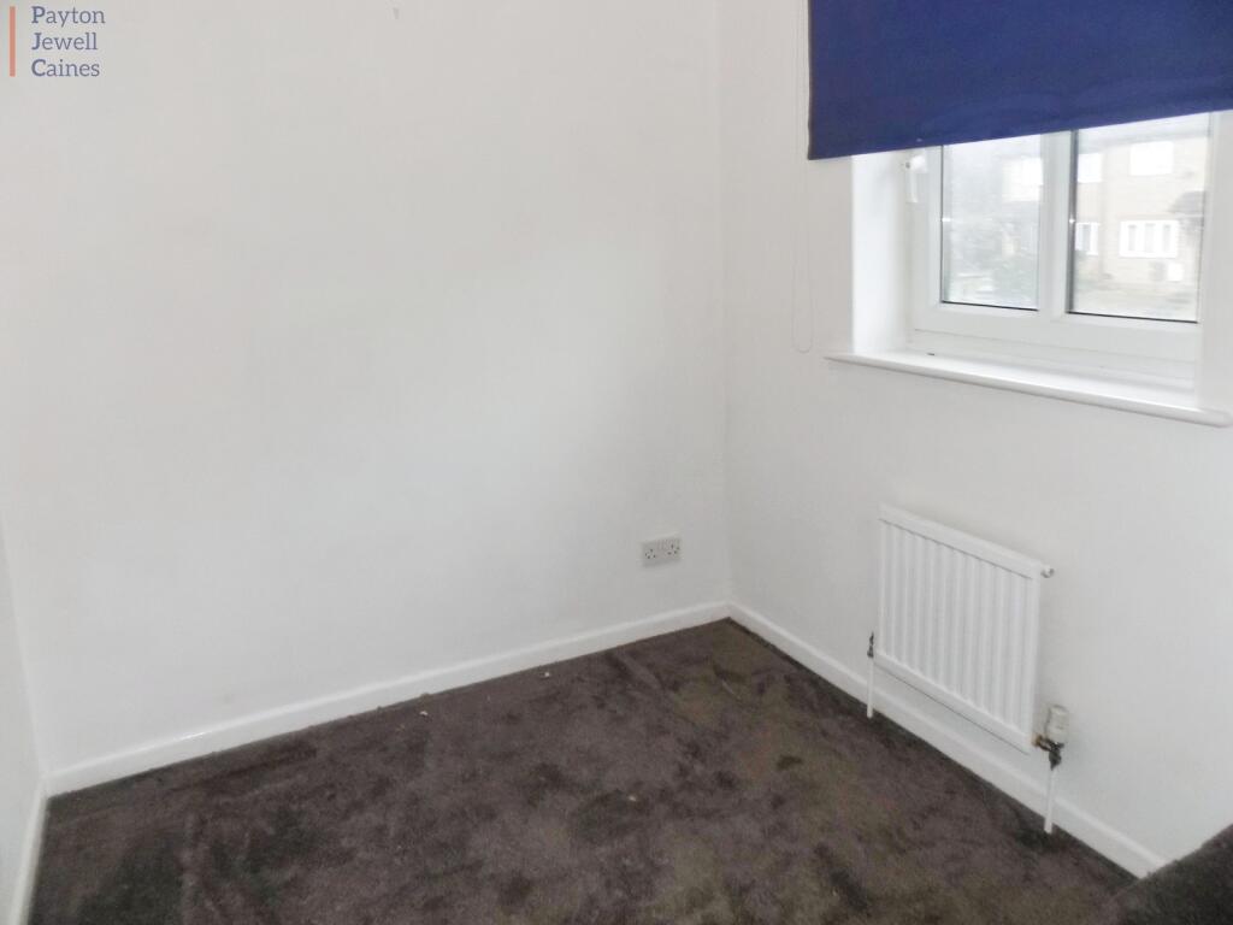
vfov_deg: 58.9
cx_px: 616
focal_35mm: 23
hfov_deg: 73.9
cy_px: 462
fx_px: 819
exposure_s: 1/30
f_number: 3.1
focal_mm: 4
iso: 200
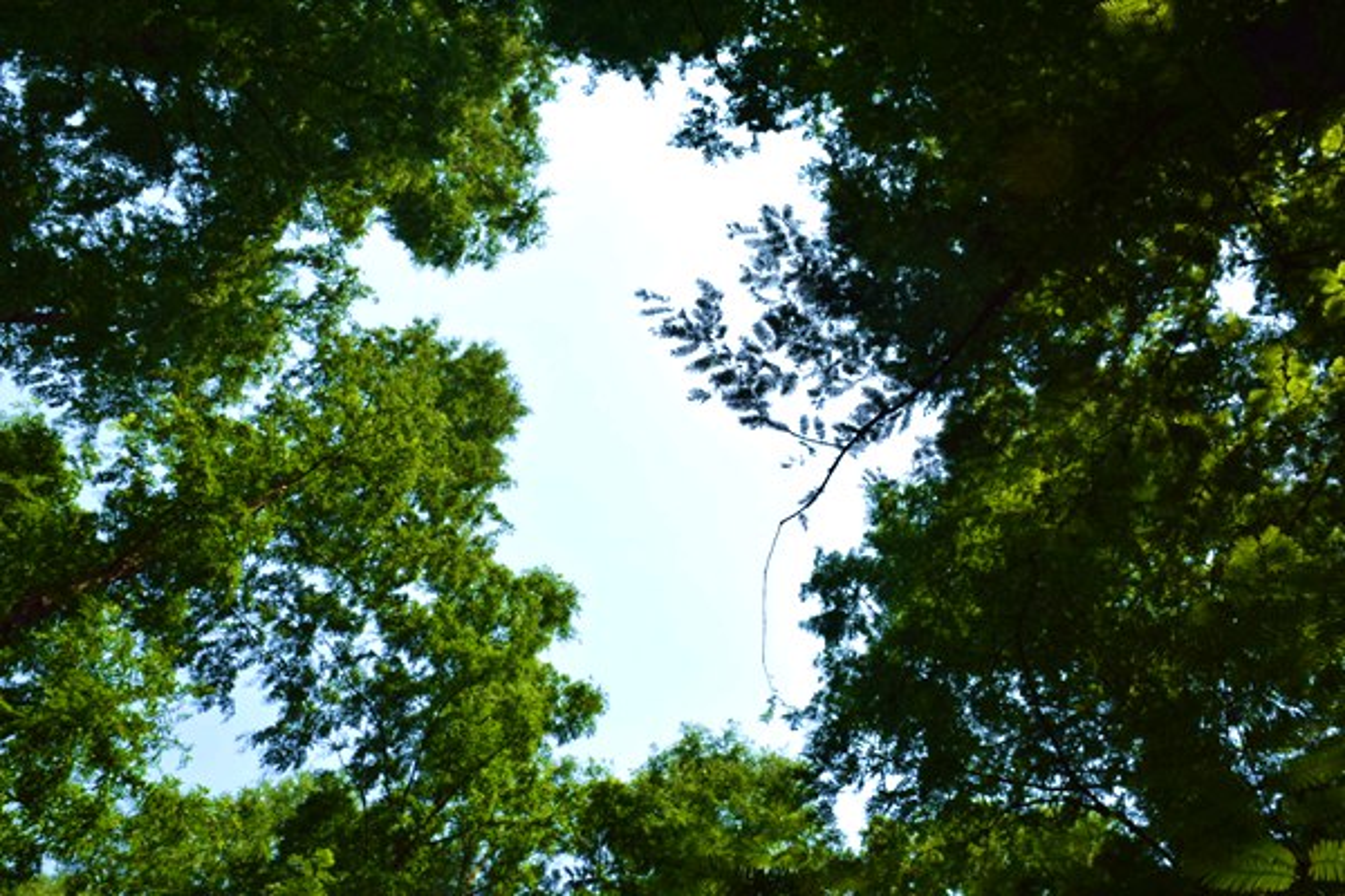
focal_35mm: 51
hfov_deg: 38.9
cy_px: 448
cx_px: 672
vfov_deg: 26.5
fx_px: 1905
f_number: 11
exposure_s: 1/500
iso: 360
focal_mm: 34
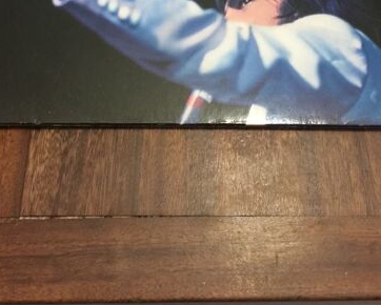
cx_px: 180
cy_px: -26
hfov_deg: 37.3
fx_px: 564
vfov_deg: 27.8
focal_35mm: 50
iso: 100
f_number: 2.2
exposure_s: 1/10
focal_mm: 4.15
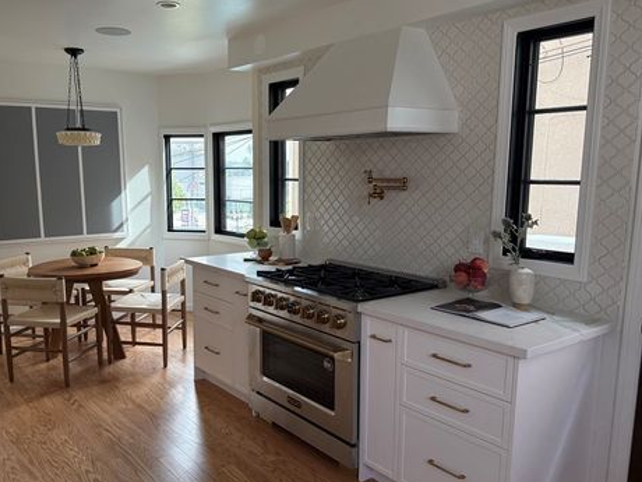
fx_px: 575
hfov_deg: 57.9
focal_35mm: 31
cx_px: 255
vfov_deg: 45.4
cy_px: 265
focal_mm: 6.76
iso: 160
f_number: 1.78
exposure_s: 1/212
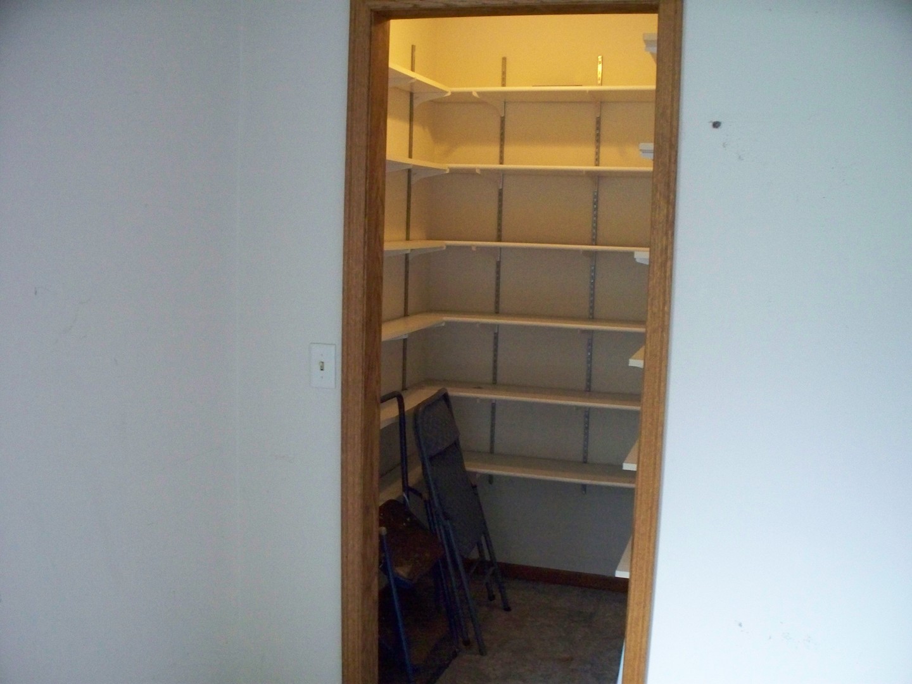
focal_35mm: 36
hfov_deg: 51.4
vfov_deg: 39.7
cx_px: 456
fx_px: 948
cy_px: 342
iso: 640
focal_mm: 7.54
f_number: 2.8
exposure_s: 1/60
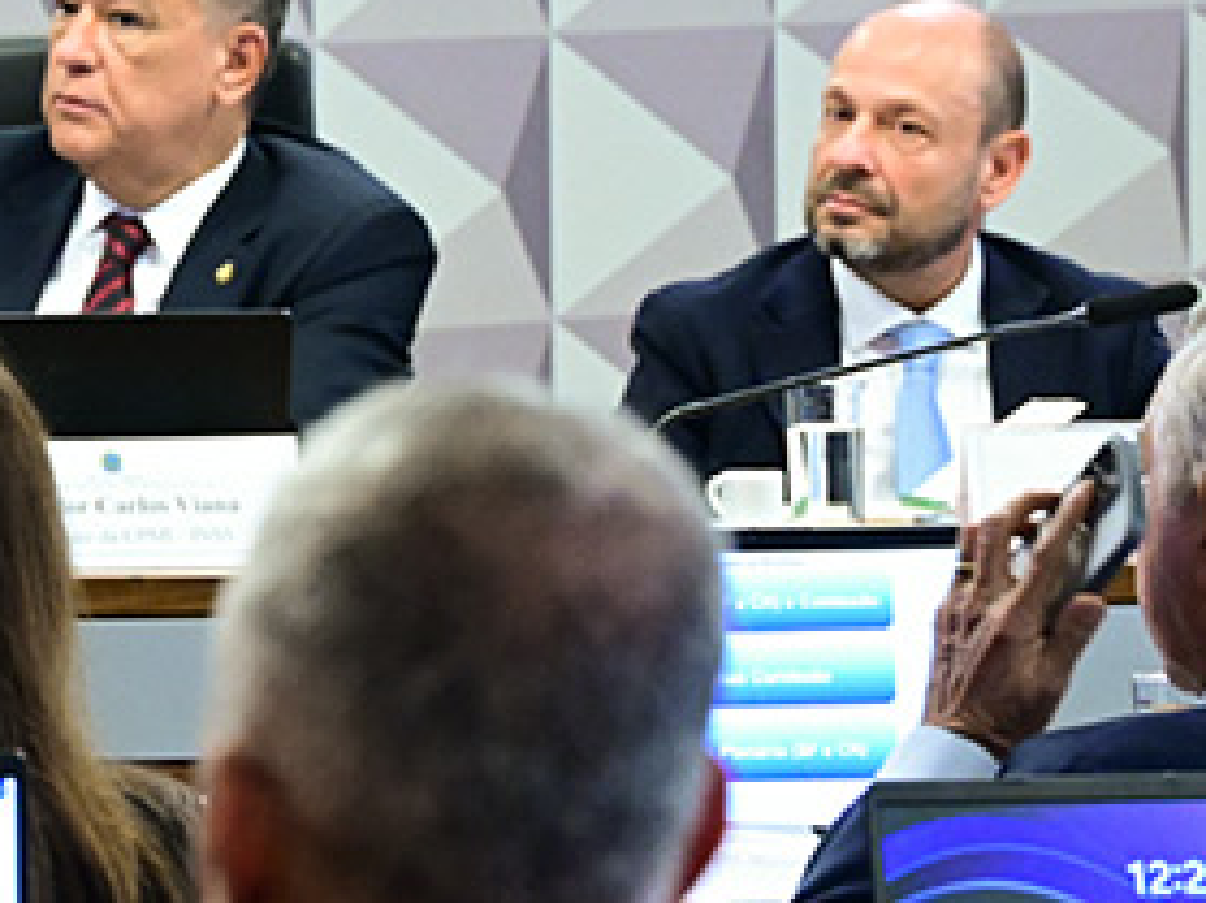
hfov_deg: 5.0
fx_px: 13686
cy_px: 112
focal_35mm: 393
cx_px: -540
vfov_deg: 3.8
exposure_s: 1/160
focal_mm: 89
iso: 4000
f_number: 4.5
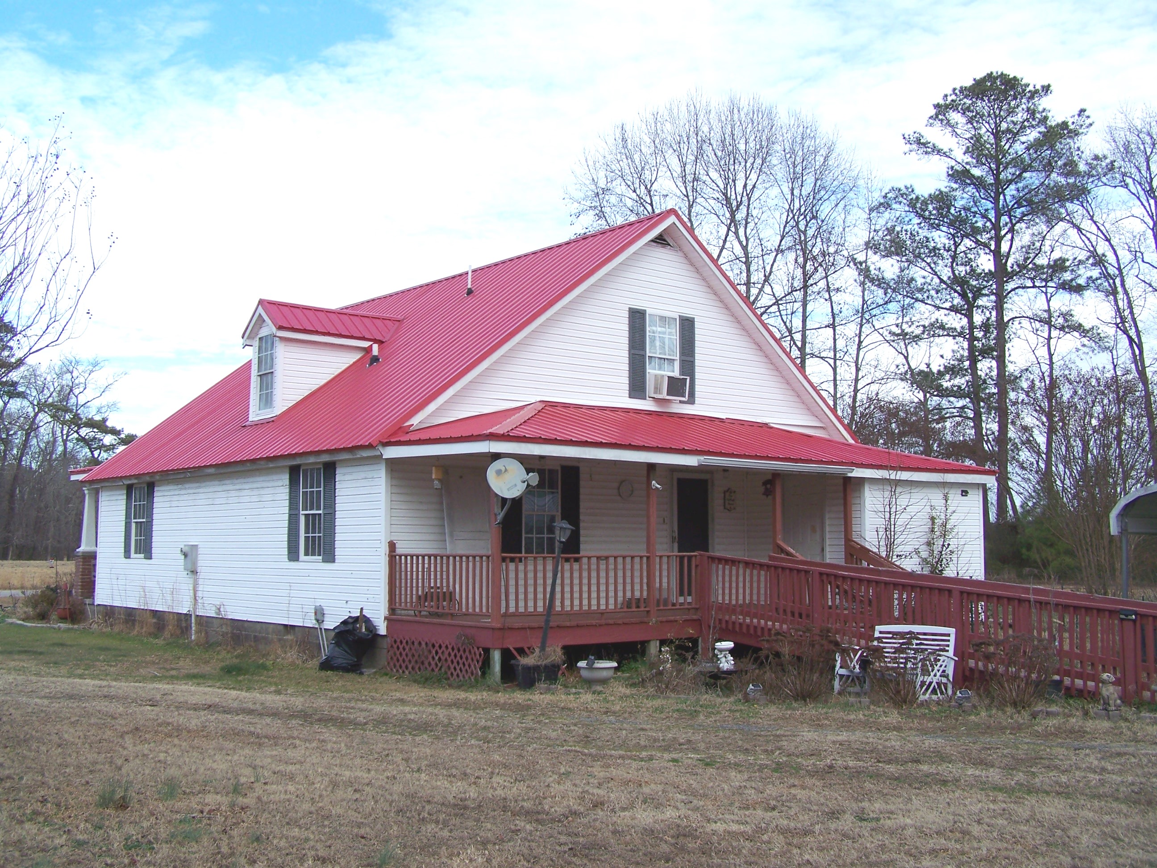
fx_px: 1270
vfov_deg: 37.7
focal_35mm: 38
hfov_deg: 49.0
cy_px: 434
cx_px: 578
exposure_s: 1/250
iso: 64
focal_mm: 6.3
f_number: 4
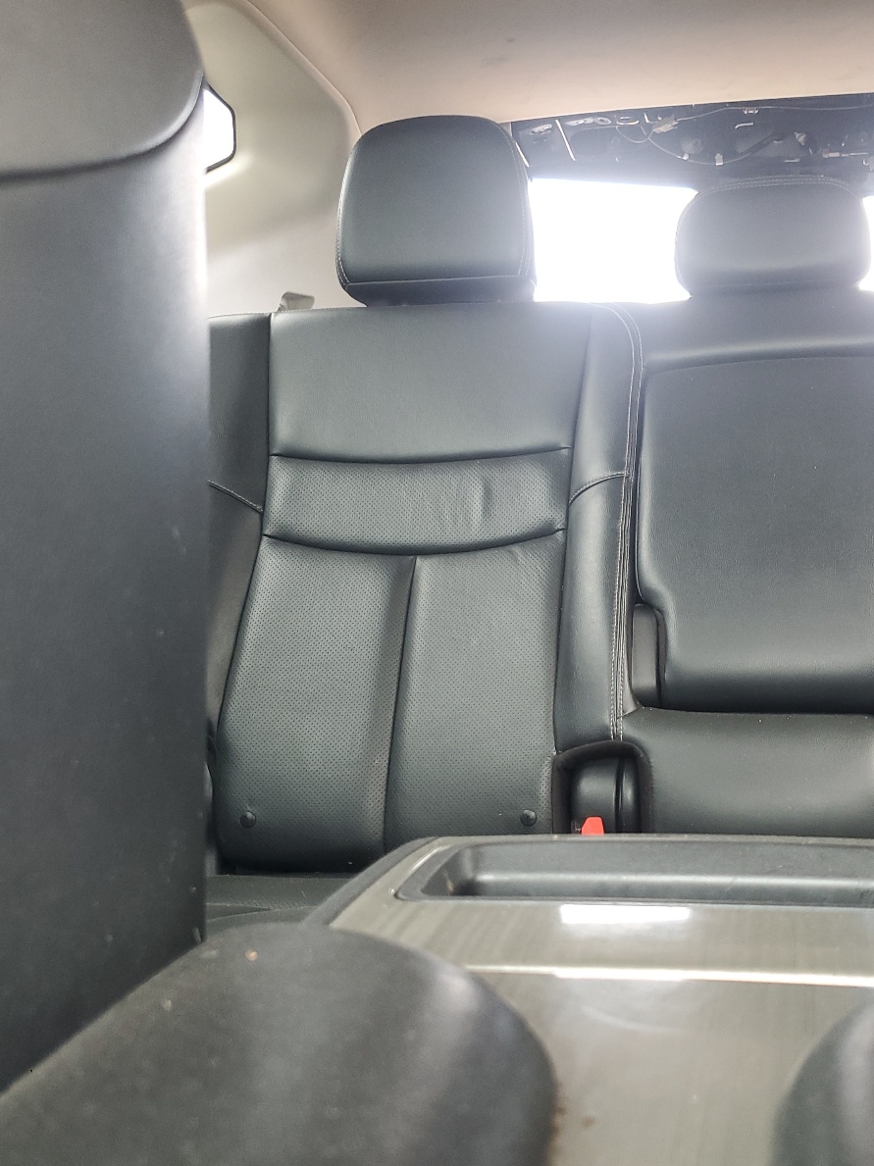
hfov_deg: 39.5
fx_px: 1179
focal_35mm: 35
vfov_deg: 52.6
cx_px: 658
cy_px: 579
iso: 81
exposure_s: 1/60.2
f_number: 1.5
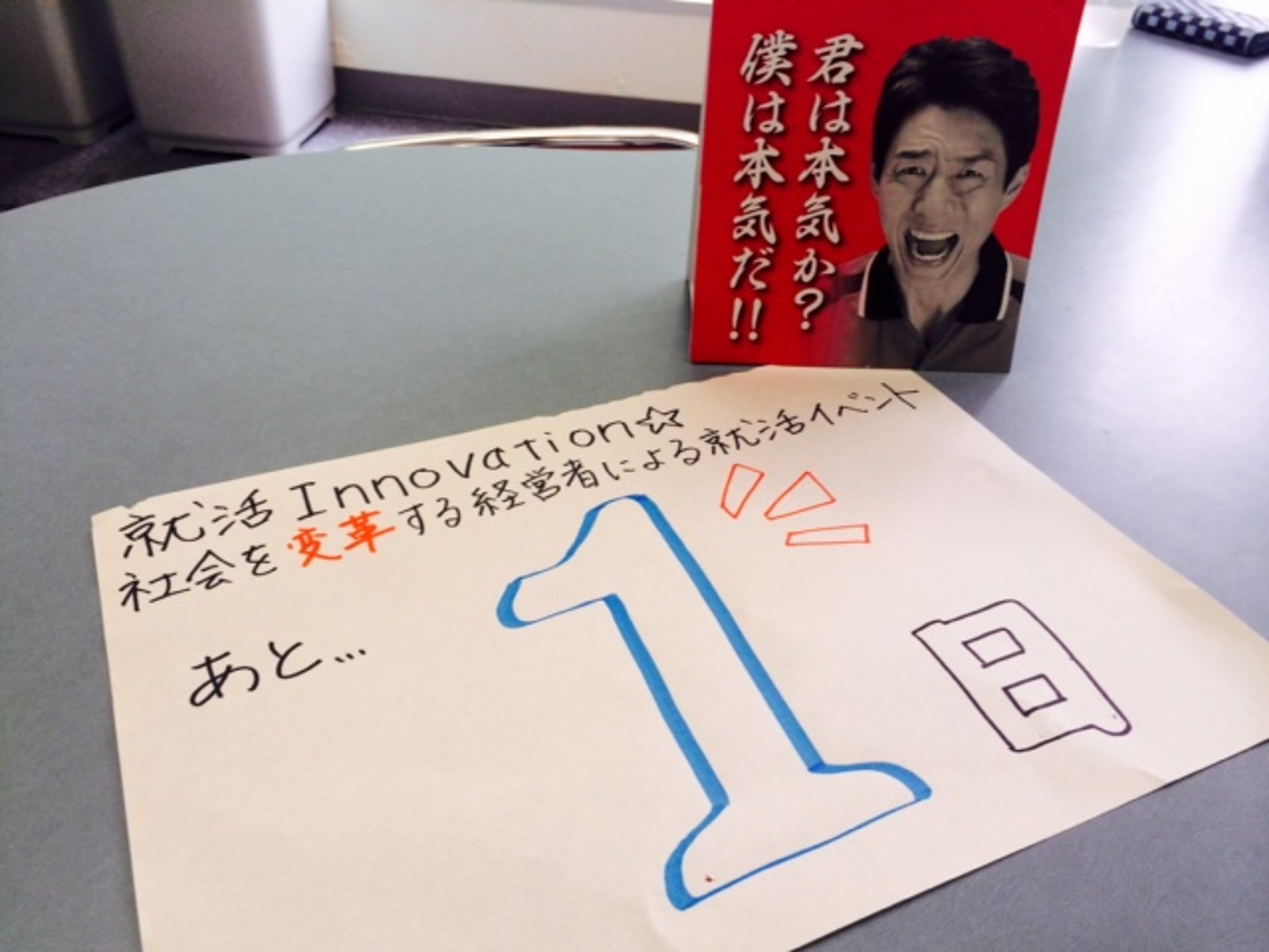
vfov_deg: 46.8
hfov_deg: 60.0
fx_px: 1100
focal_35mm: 30
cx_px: 634
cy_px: 476
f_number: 2.2
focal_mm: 4.12
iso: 50
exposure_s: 1/100
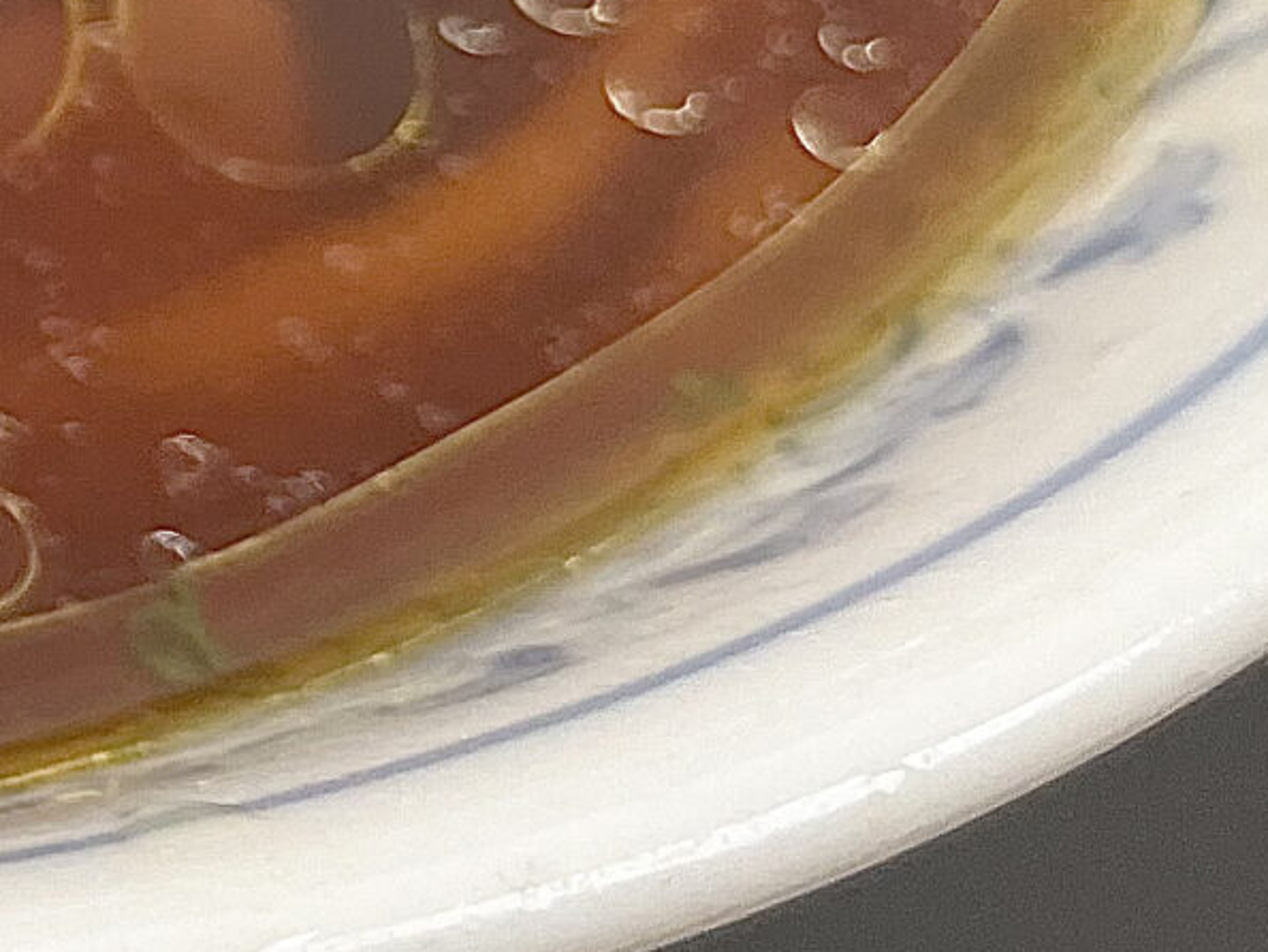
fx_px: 4104
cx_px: -1281
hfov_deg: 14.5
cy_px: -169
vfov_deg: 12.9
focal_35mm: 112
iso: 125
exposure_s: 1/100
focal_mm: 5.1
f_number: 1.6
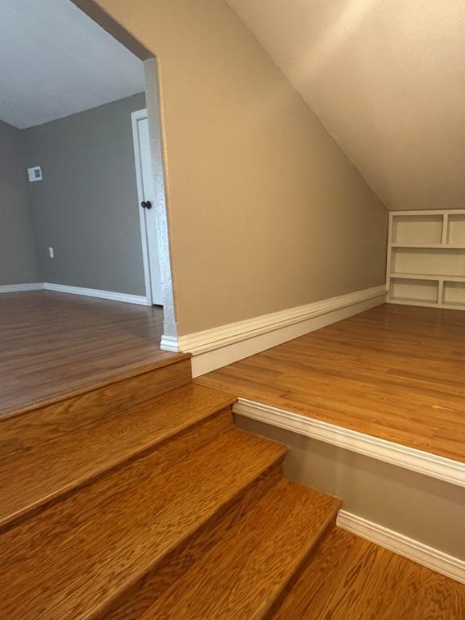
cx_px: 340
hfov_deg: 65.1
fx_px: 340
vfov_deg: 84.7
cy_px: 308
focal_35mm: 19
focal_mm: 2.22
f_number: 2.2
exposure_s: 1/60
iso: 1000
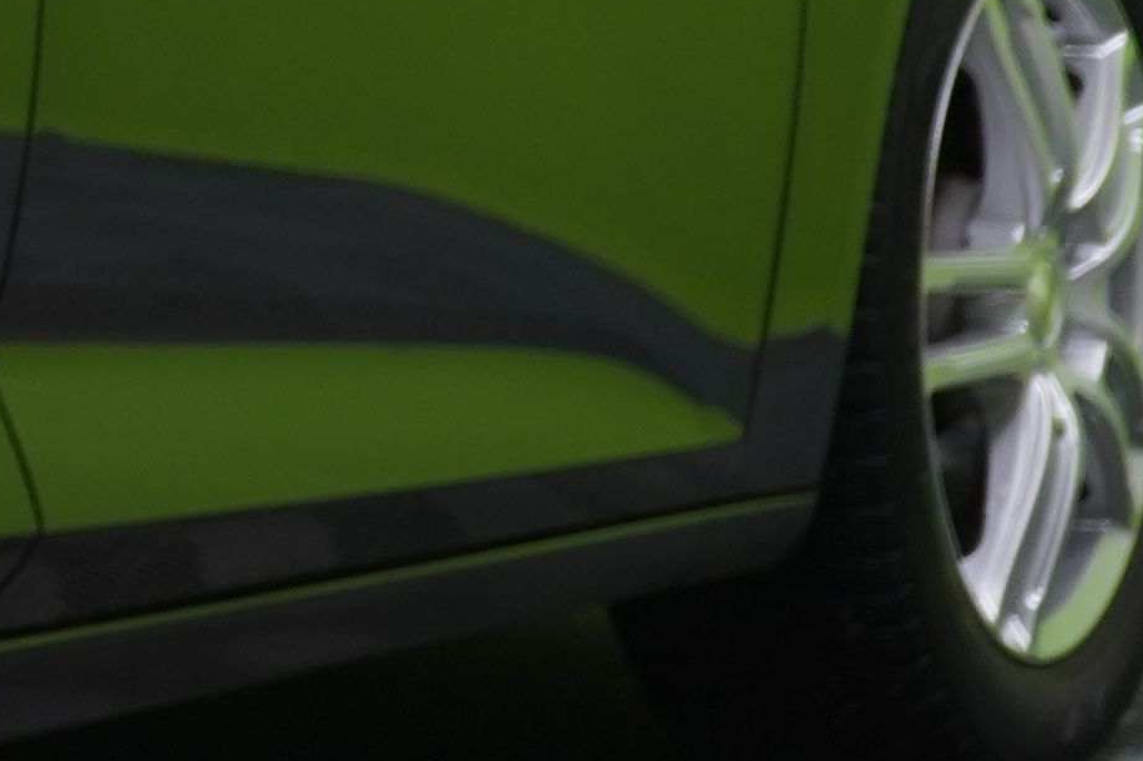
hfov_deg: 5.5
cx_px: -1956
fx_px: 11427
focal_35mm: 360
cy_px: -492
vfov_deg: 3.8
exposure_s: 1/25
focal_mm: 55
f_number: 5
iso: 400
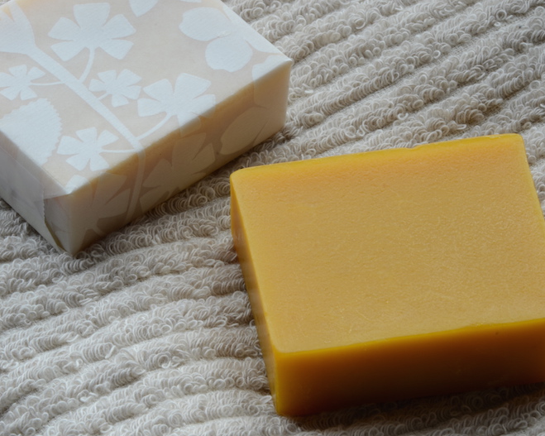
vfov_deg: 6.0
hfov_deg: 7.6
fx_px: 4129
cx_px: 265
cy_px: 218
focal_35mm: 256
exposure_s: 2
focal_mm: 150
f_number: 32
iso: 100
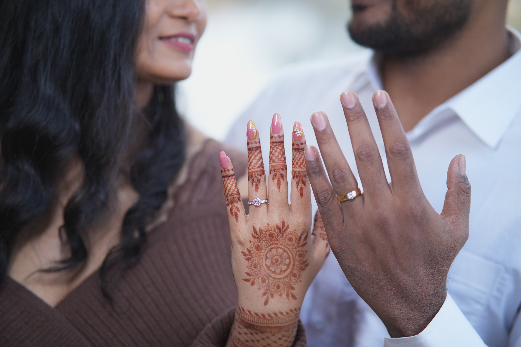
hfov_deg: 23.9
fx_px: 1230
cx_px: 260
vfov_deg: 16.1
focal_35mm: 85
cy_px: 174
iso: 320
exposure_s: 1/320
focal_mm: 85
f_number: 1.8
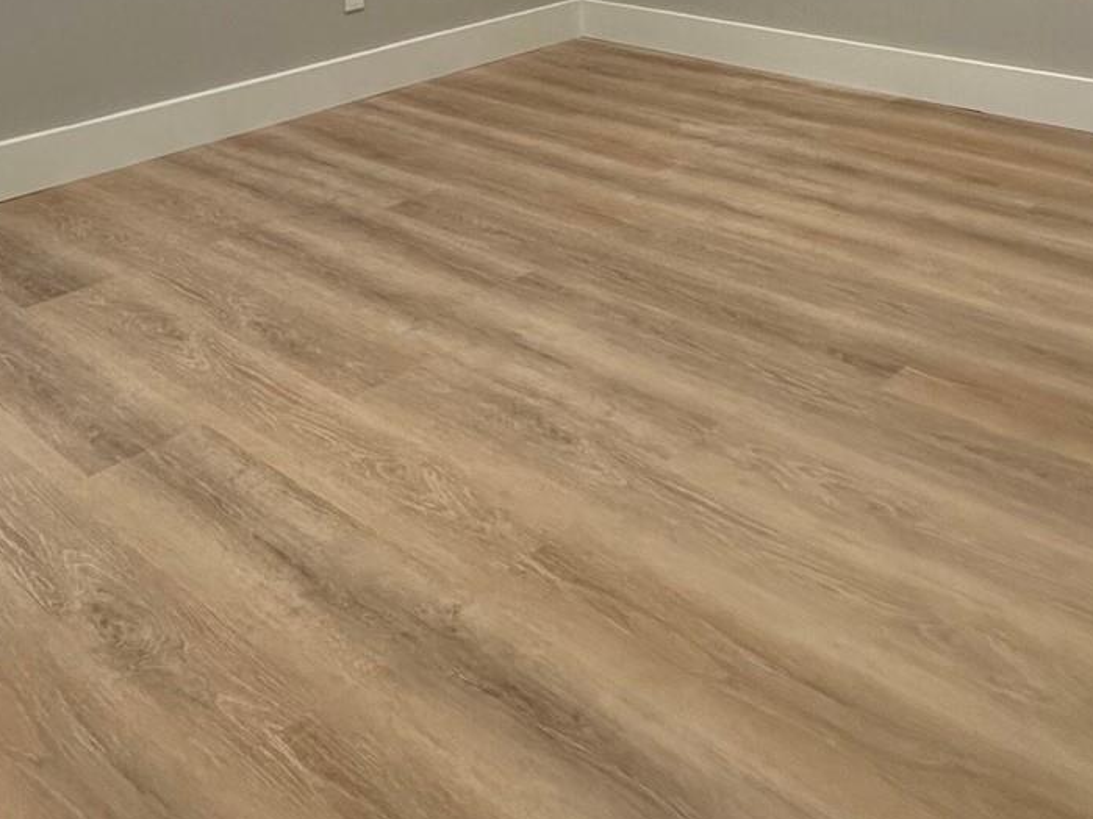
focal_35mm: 41
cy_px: -222
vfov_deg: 29.1
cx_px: 339
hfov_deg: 44.9
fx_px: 1294
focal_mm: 2.22
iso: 160
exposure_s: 1/120
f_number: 2.2
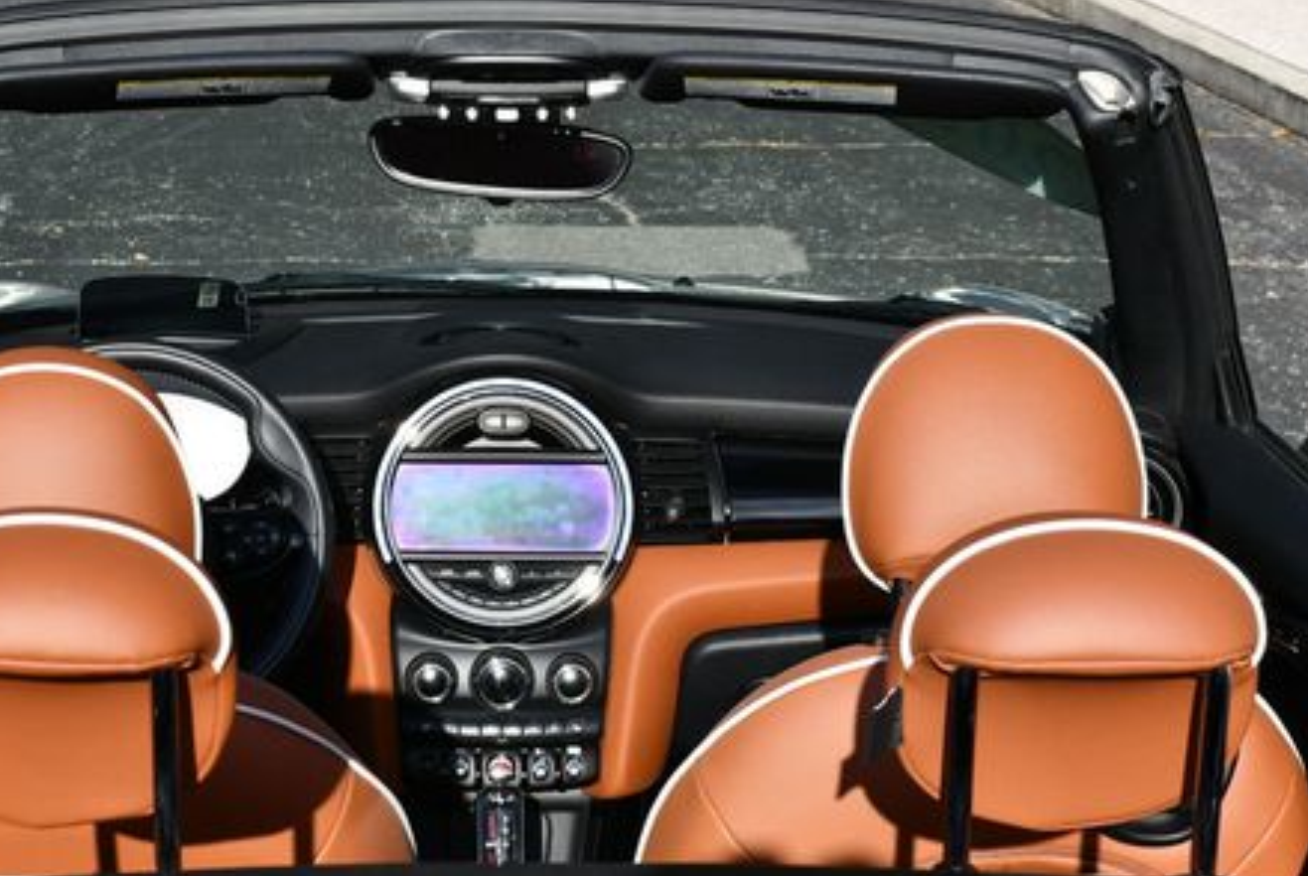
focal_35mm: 102
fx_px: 3711
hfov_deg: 20.0
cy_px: 384
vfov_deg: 13.5
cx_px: 498
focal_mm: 35
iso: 110
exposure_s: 1/250
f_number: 8
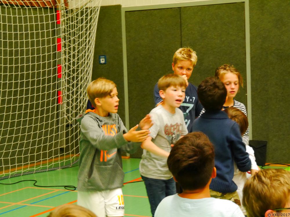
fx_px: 670
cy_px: 108
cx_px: 145
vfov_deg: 18.4
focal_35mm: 80
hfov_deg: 24.4
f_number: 4.7
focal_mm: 40
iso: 3200
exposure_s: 1/30
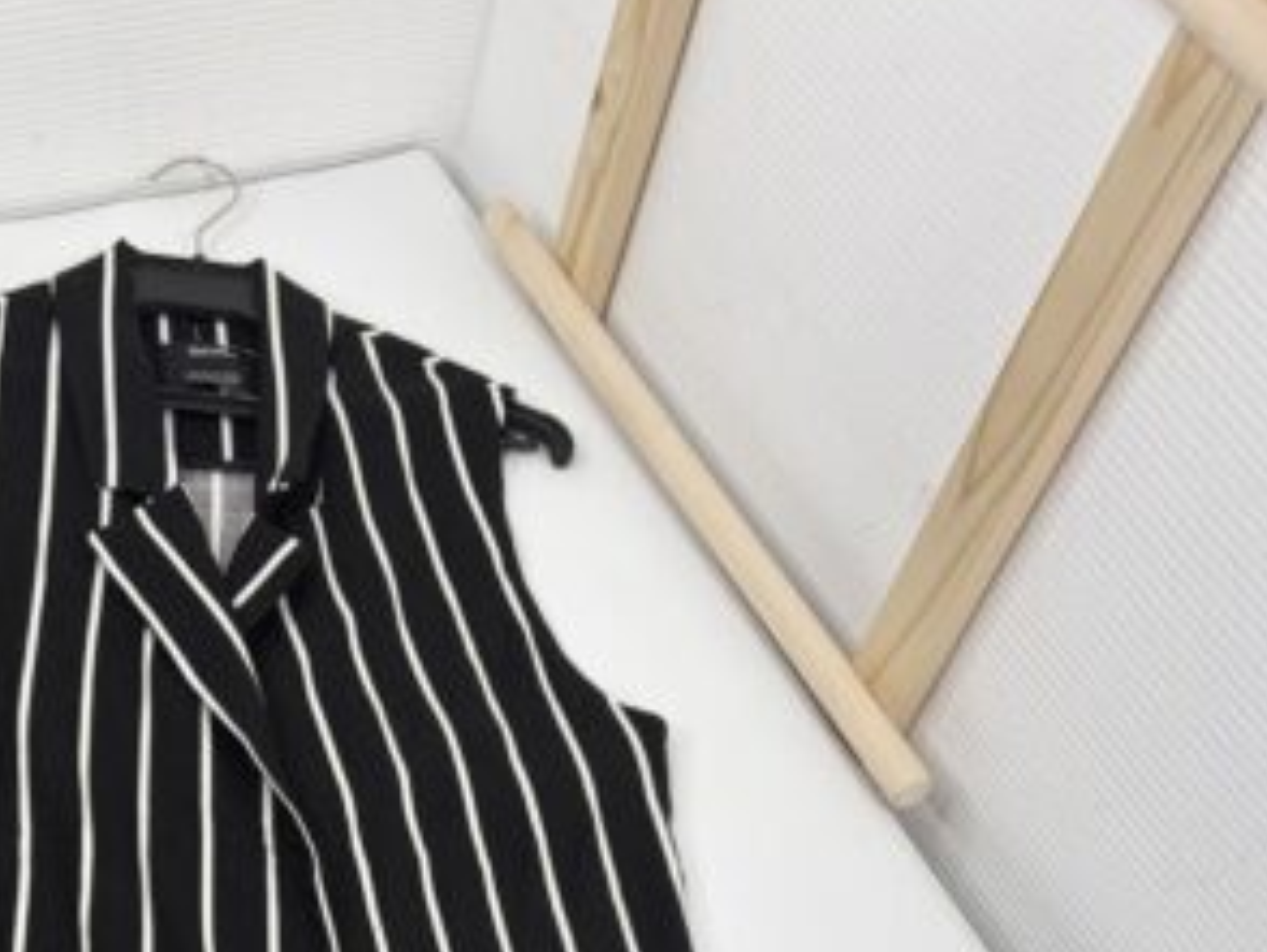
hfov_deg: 35.5
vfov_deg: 24.6
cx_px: 340
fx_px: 1941
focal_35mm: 53
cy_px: 1185
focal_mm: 5.96
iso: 40
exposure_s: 1/222
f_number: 1.6
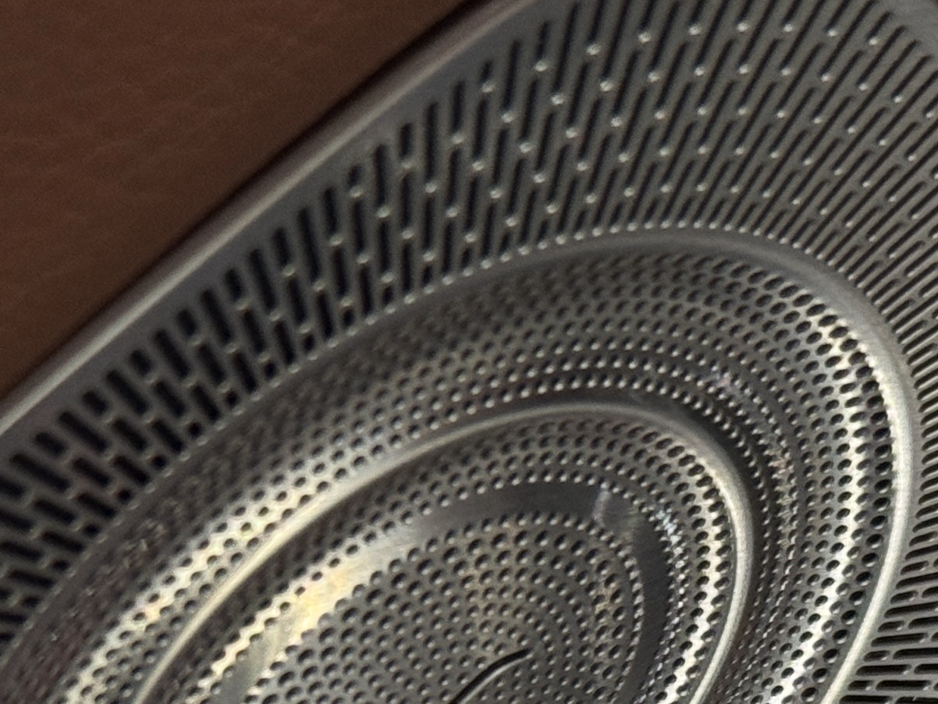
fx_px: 4364
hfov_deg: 12.3
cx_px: 547
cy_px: 856
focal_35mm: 161
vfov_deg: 9.1
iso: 200
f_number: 1.78
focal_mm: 6.76
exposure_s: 1/50
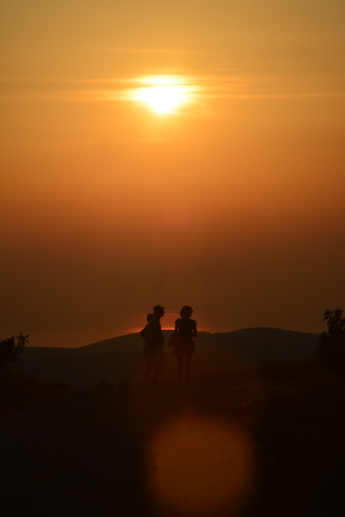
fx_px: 2263
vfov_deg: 13.0
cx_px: 172
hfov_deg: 8.7
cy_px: 258
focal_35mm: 158
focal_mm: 105
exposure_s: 1/250
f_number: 16
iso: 250
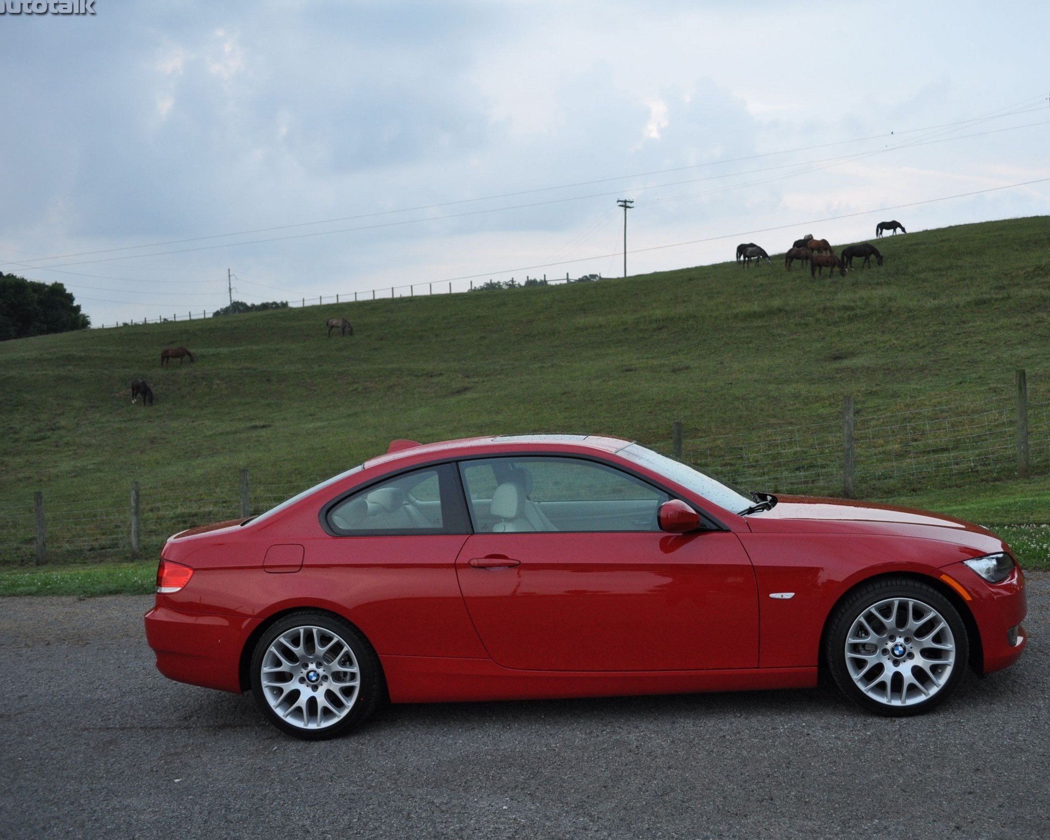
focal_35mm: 31
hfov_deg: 56.8
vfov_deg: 47.1
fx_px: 963
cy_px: 420
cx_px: 624
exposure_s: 1/60
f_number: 4
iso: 400
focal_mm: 18
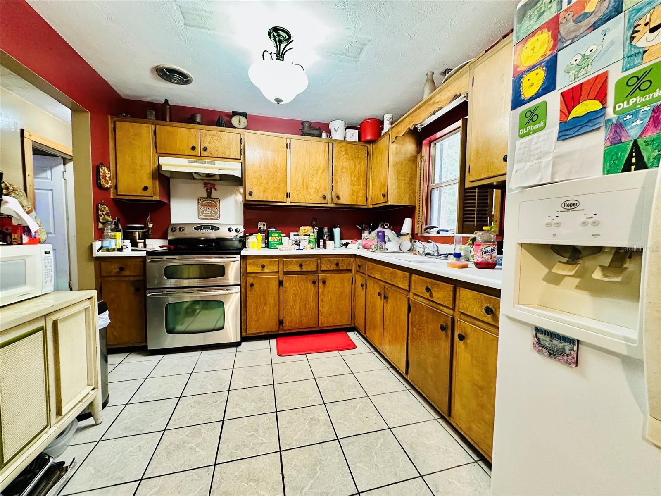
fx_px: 267
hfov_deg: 102.1
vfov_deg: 85.7
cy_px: 248
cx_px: 330
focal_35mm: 14
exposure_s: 1/60
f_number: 2.2
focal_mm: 2.22
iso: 640
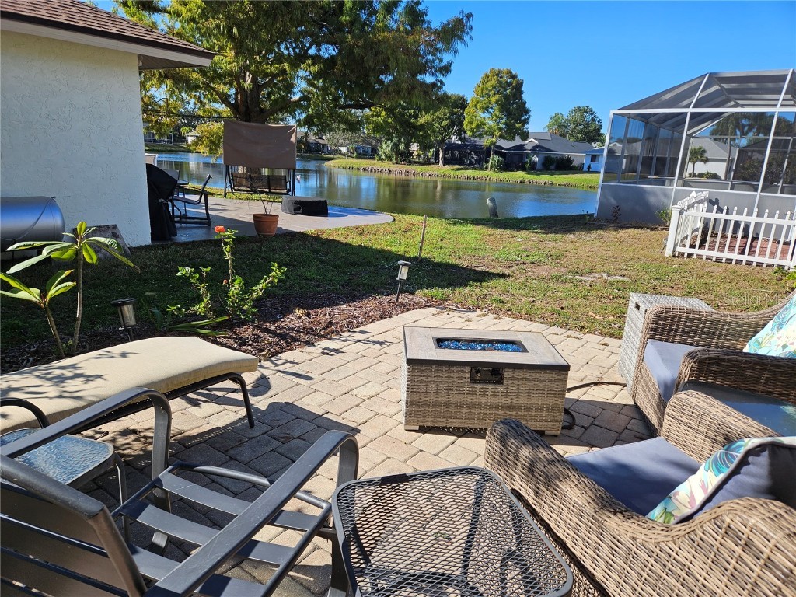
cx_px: 398
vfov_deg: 58.9
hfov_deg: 73.9
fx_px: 529
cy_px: 298
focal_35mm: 23
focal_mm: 5.4
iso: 25
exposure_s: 1/1347
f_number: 1.8
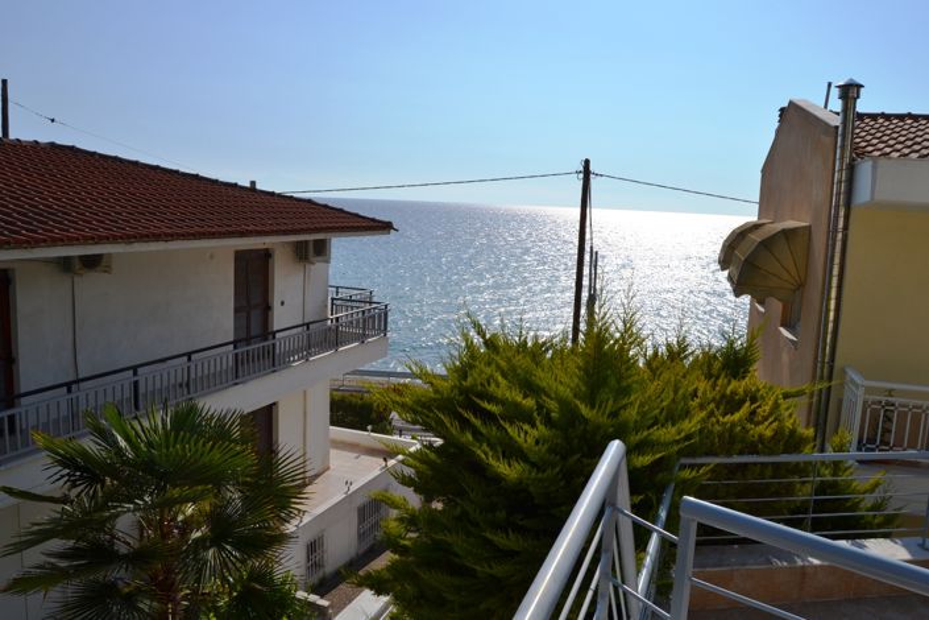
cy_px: 310
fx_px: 697
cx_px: 464
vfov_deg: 47.9
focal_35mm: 27
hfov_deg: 67.4
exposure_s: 1/500
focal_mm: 18
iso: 100
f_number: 11
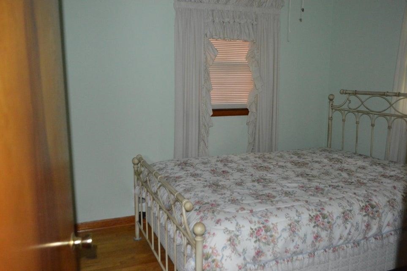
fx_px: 339
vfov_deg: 43.5
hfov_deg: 62.0
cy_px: 136
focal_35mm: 30
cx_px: 204
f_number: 3.8
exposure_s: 1/60
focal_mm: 20
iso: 3200
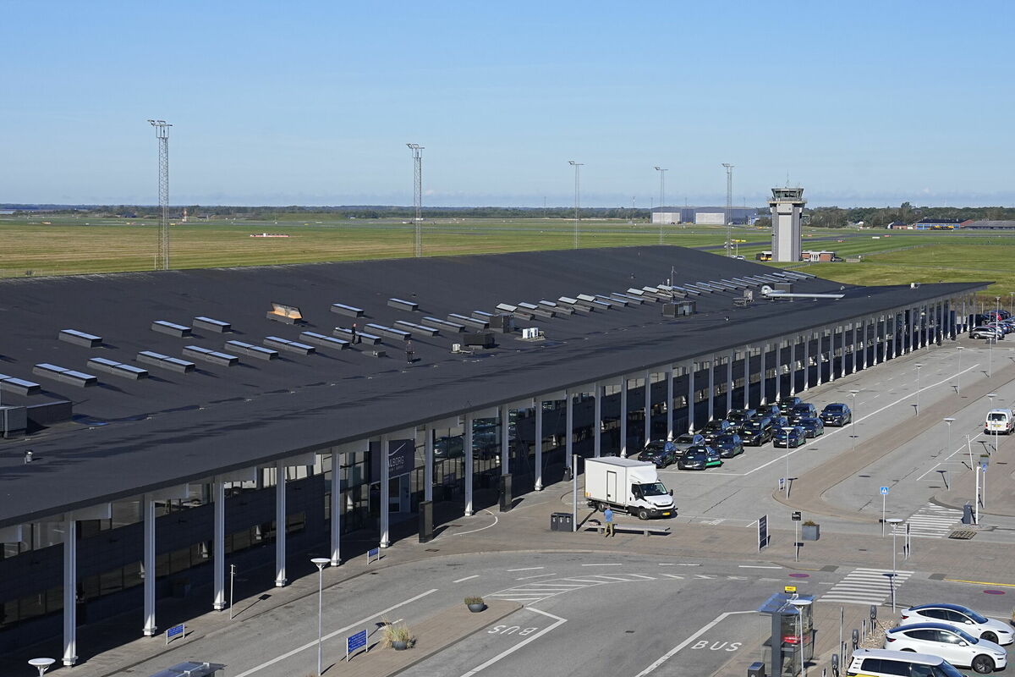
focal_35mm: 72
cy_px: 338
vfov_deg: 18.9
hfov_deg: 28.1
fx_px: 2030
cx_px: 508
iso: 500
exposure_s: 1/2000
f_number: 8
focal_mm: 48
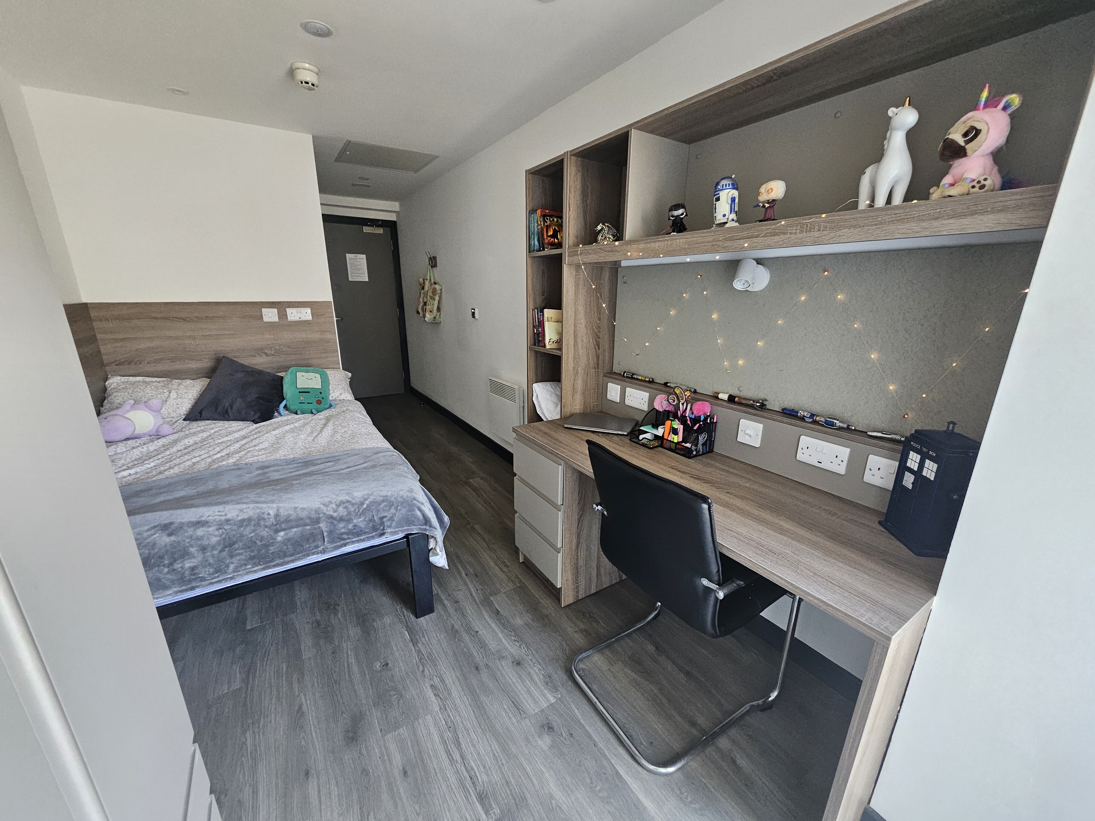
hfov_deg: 106.2
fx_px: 411
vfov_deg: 89.9
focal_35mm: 13
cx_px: 548
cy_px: 410
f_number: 2.2
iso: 200
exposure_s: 1/50
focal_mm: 1.7
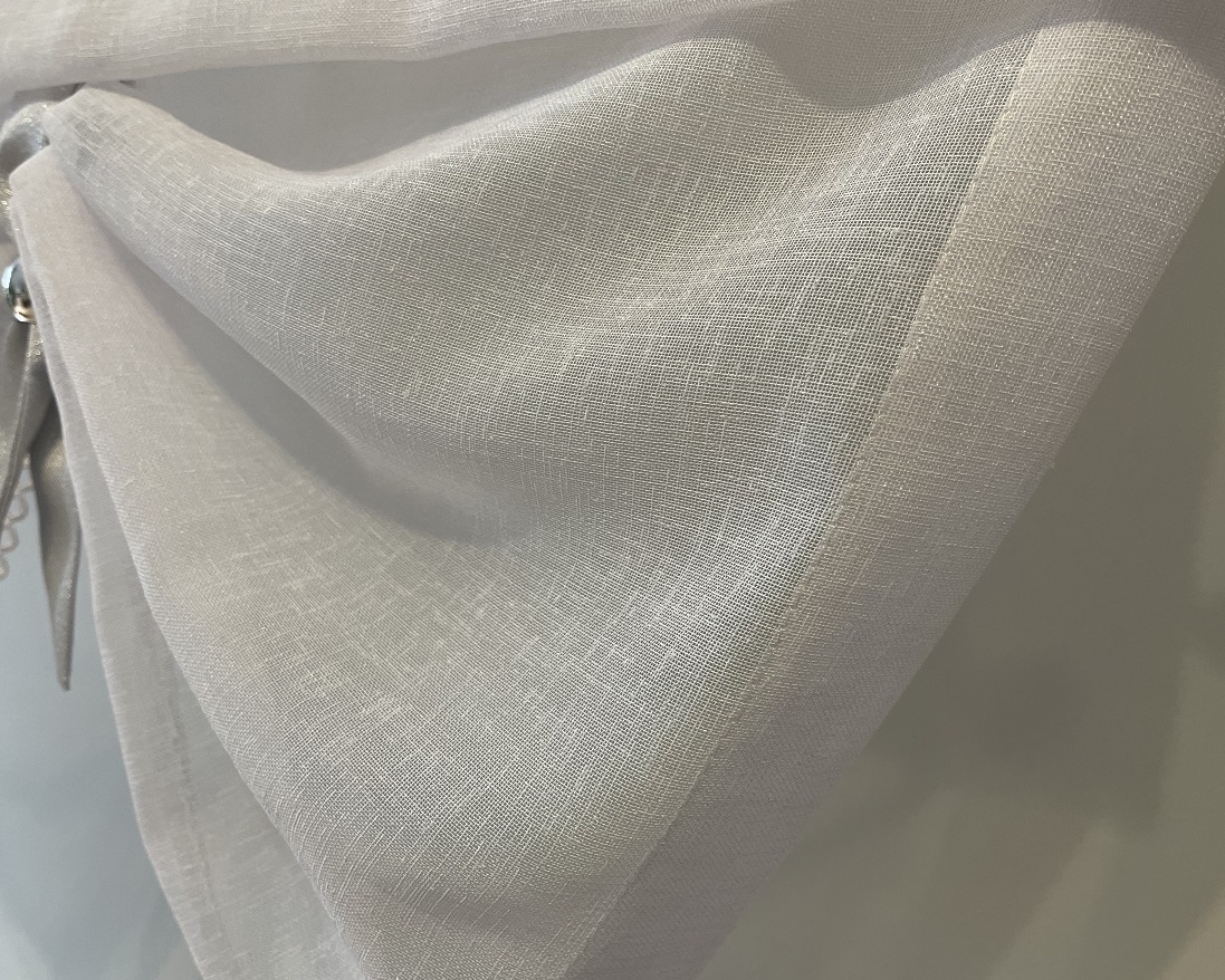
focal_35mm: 28
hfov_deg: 62.2
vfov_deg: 51.5
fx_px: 1015
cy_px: 500
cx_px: 604
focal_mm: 5.1
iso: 125
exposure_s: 1/121
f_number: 1.6
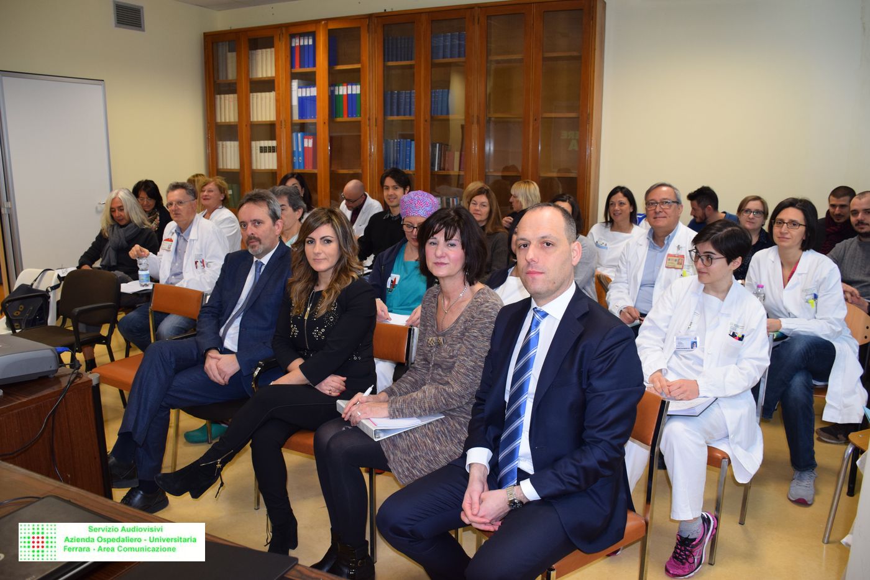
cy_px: 290
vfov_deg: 47.9
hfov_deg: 67.4
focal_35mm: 27
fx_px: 652
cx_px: 435
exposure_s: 1/100
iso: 800
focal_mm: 18
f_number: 5
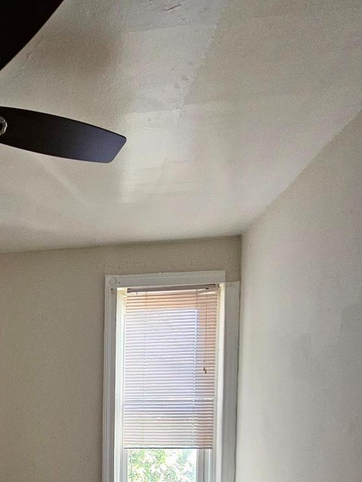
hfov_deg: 43.8
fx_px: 376
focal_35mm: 27
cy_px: 415
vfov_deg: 57.9
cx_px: -1
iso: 320
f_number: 2.2
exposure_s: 1/30
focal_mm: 2.2
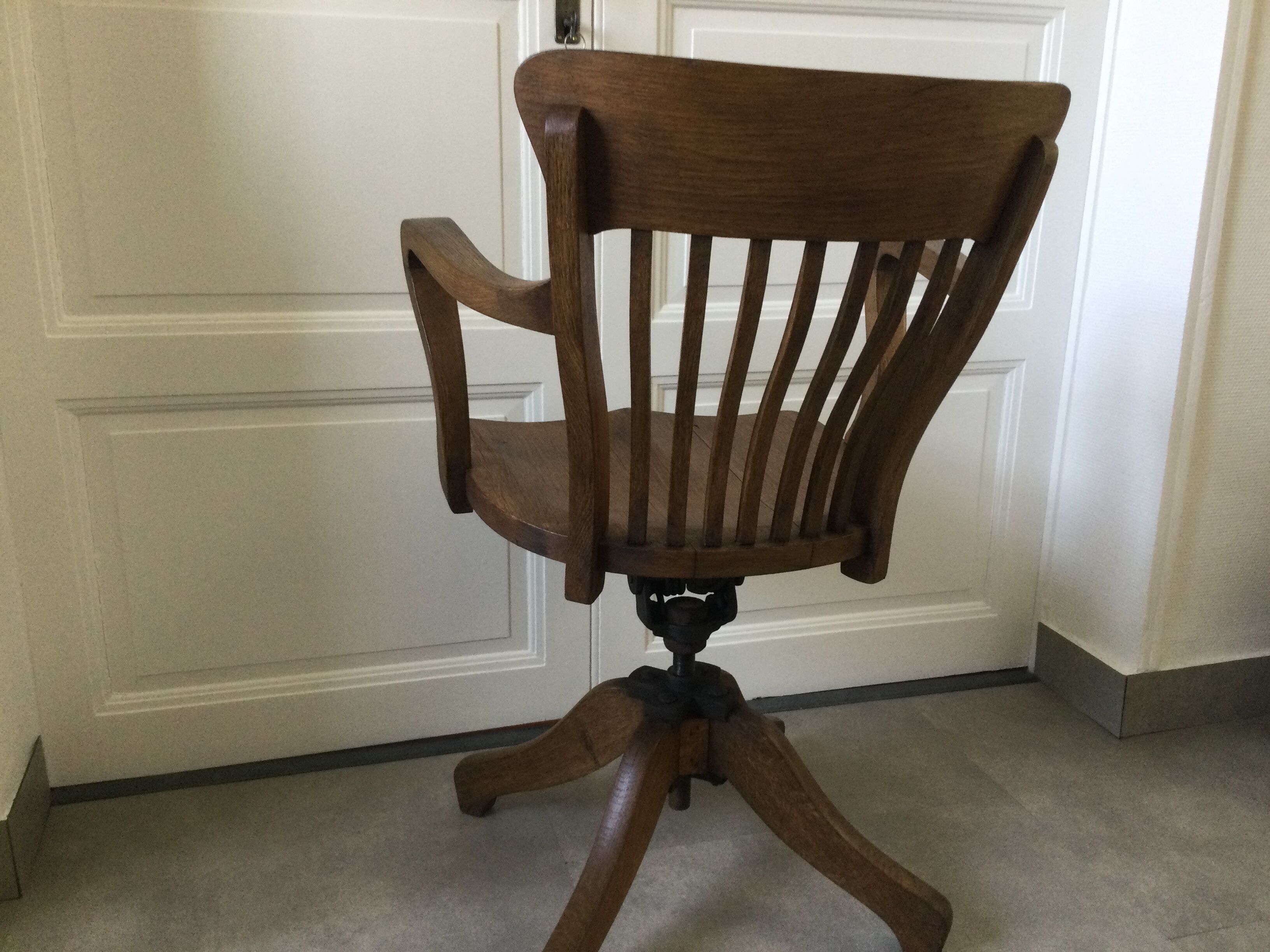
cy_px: 476
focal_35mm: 31
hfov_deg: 58.4
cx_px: 635
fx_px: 1137
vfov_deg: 45.4
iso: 125
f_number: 2.4
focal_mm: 3.3
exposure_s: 1/33
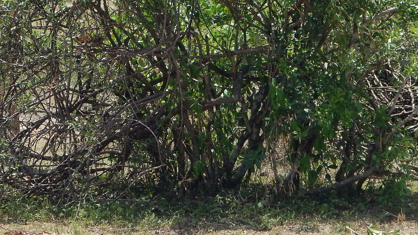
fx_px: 2028
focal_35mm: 183
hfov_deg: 11.7
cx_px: 108
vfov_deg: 6.6
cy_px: 8
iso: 125
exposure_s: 1/400
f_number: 4.4
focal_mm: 13.9
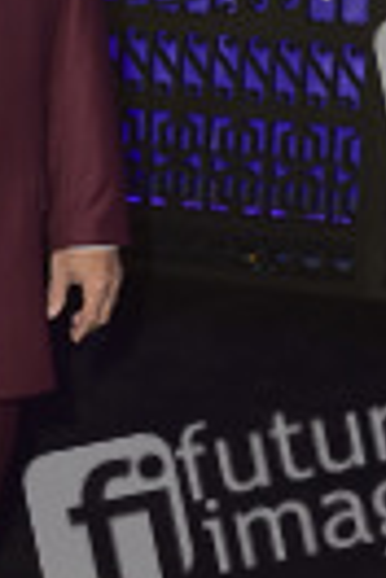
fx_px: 2428
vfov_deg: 13.6
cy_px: 280
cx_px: -147
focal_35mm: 151
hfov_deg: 8.9
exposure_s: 1/250
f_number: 6.3
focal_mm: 50
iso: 640
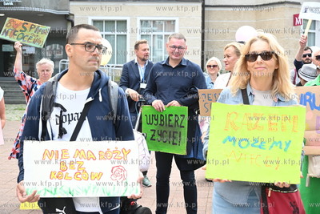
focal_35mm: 65
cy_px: 107
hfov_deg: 30.9
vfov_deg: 20.9
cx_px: 160
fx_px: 578
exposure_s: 1/200
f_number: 5.6
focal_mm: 65
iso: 500
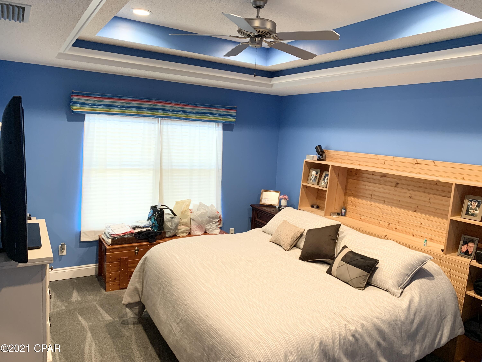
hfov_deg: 67.3
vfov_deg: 53.1
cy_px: 181
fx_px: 362
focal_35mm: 26
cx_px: 241
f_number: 1.8
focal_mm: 4.25
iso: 160
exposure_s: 1/60
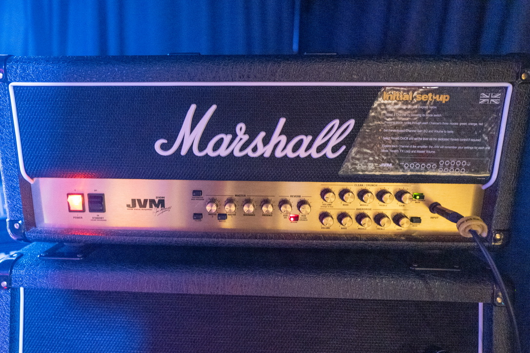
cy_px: 176
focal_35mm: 20
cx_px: 265
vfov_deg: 61.9
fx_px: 294
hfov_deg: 84.0
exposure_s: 1/15
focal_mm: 20
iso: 12800
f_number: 2
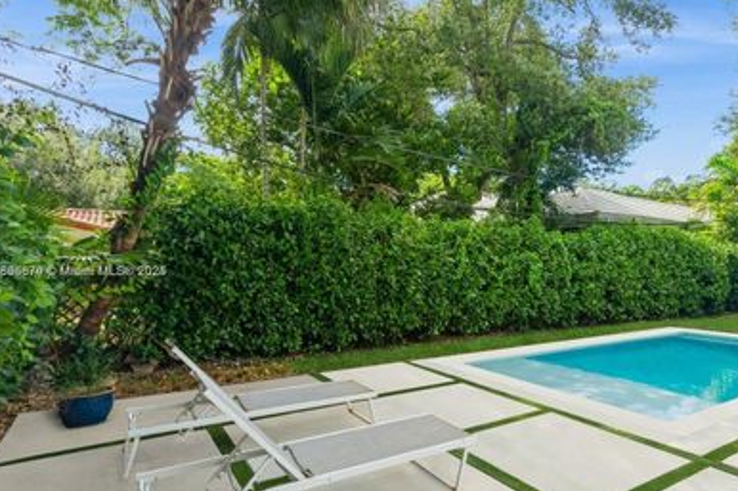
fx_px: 451
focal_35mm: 22
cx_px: 453
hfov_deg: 77.4
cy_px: 272
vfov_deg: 57.1
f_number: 8
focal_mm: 17
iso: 200
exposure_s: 1/125
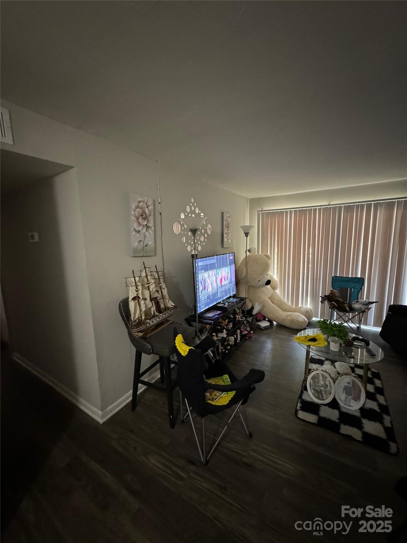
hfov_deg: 85.7
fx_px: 219
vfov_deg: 102.1
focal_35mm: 14
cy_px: 272
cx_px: 204
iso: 1250
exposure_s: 1/40
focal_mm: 2.22
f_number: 2.2
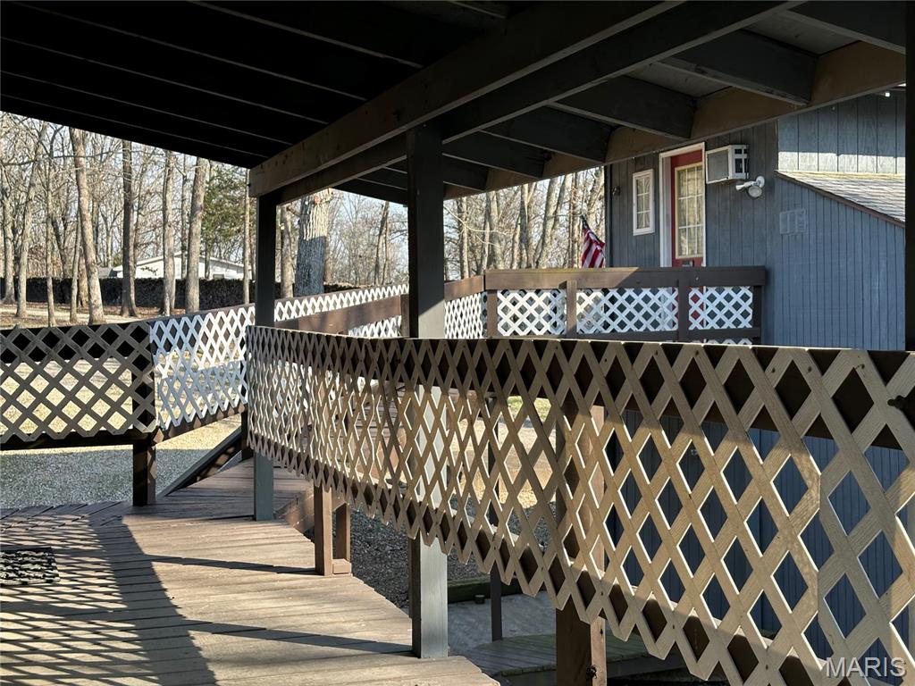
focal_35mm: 48
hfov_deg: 39.7
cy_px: 343
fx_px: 1269
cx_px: 458
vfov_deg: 30.3
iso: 64
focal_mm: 6.86
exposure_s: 1/843
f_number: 1.78
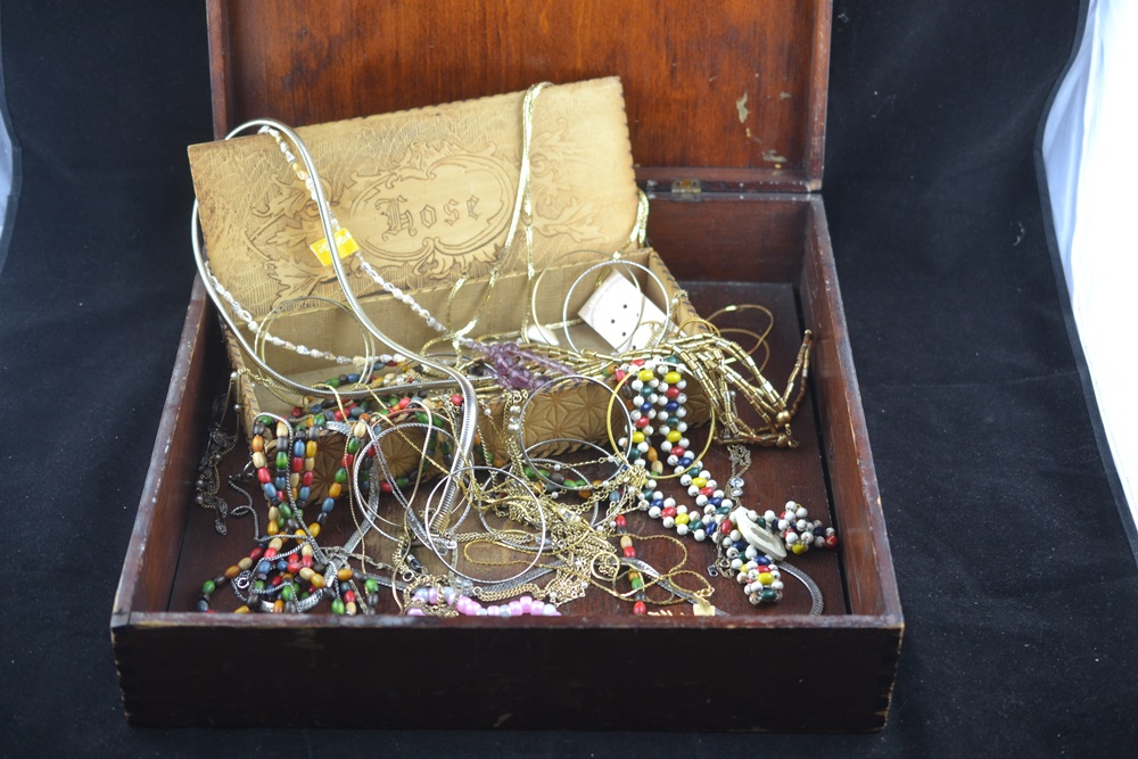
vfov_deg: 22.6
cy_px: 380
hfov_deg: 33.4
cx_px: 569
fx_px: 1897
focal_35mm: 60
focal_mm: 40
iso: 400
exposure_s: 1/60
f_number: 3.2
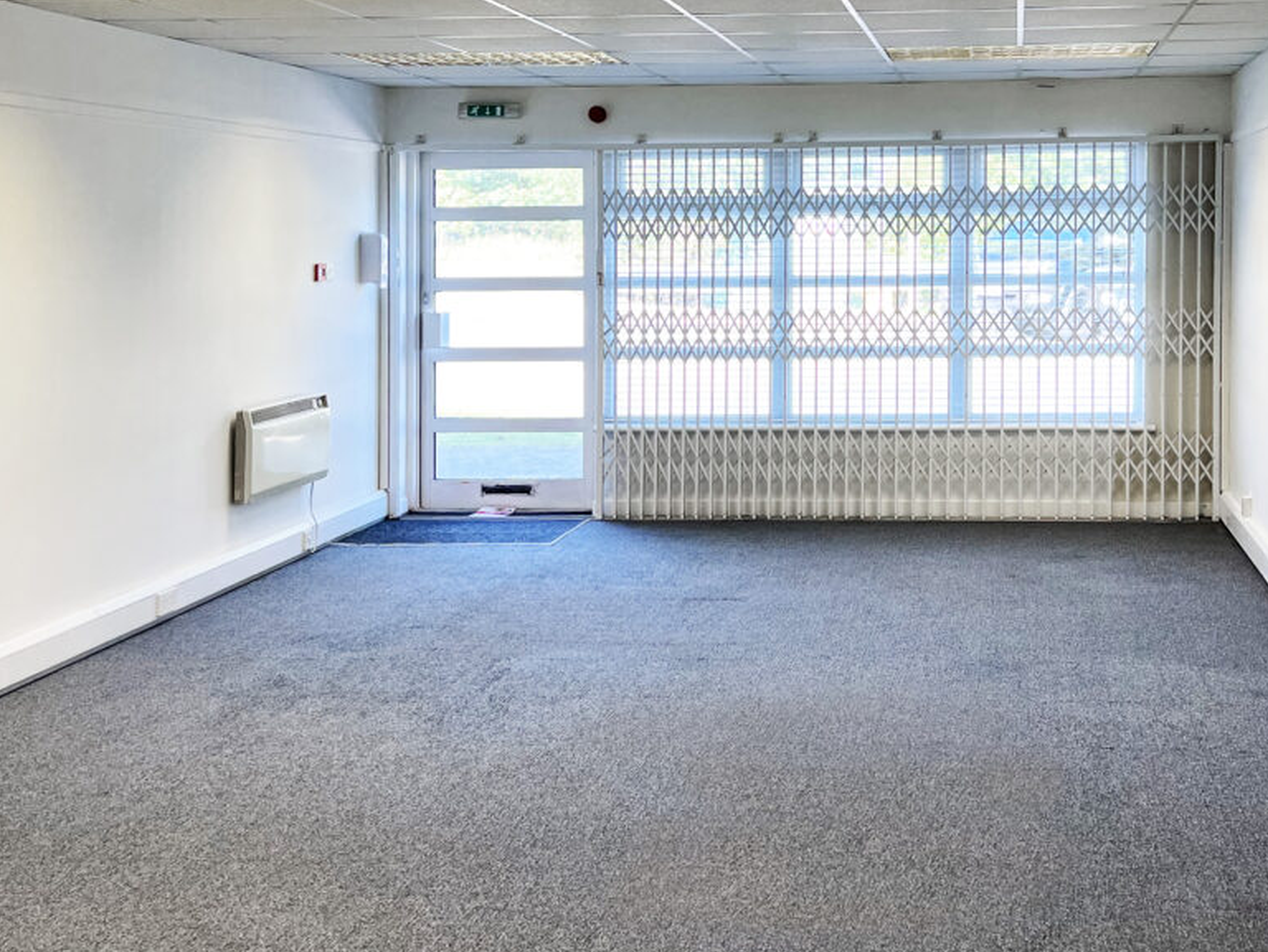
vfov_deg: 31.9
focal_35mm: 45
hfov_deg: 42.0
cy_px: 305
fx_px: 1649
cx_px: 725
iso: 50
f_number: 1.5
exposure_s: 1/100
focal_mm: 5.7
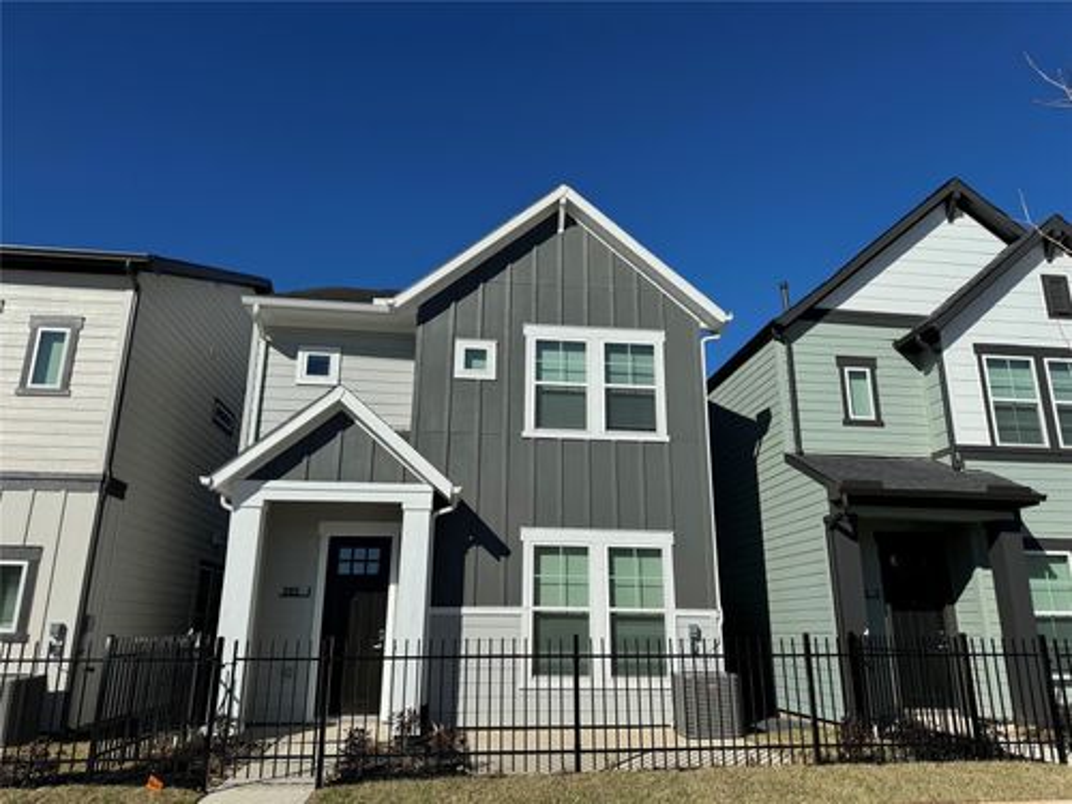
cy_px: 402
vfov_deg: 56.8
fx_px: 743
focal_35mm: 24
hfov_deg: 71.6
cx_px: 536
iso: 80
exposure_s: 1/10417
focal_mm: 6.86
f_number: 1.78
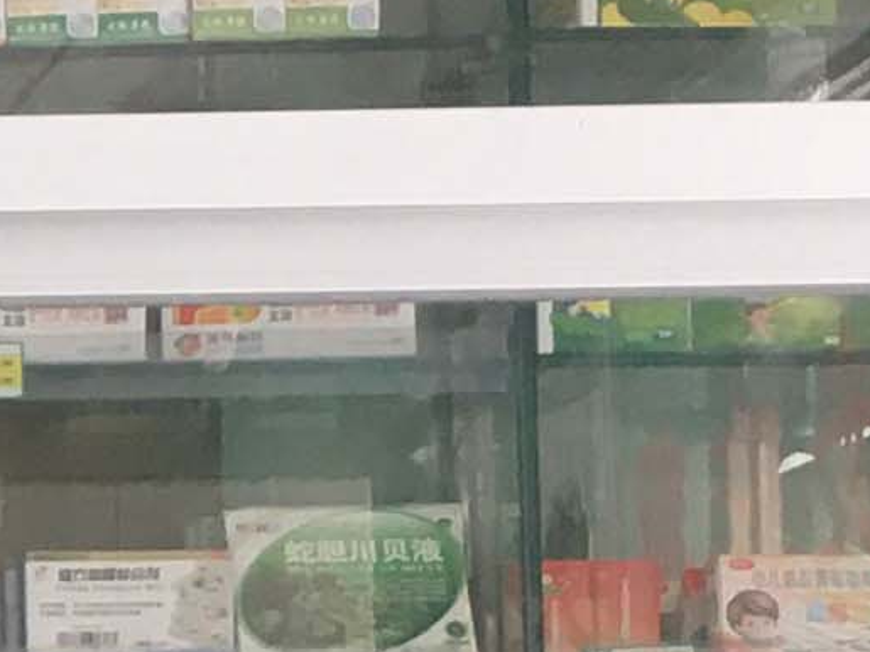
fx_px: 5704
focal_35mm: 227
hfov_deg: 7.7
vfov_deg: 6.5
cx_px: -1627
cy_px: 568
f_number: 2.2
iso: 25
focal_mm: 4.15
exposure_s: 1/40
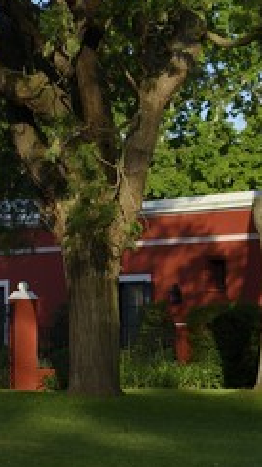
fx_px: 1385
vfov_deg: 19.1
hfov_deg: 10.5
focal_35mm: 112
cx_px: -109
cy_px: 211
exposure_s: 1/250
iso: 200
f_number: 8
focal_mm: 62
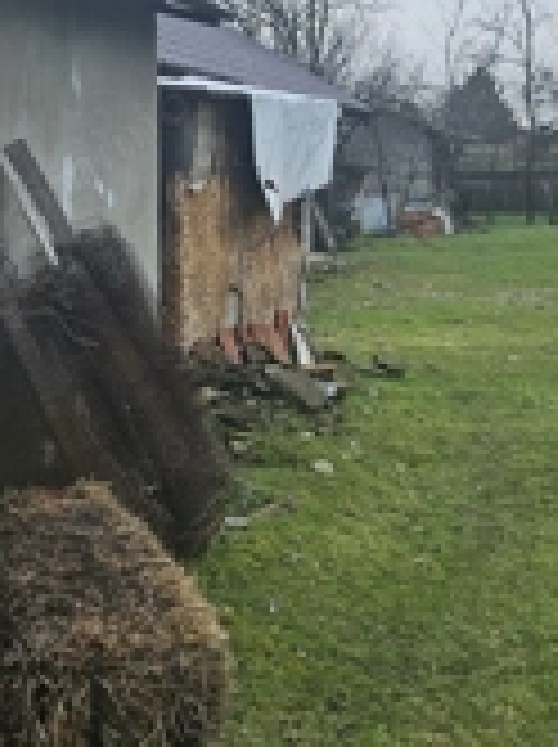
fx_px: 1250
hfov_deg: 25.2
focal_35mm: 58
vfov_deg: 32.8
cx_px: 288
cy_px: 212
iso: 50
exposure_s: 1/799
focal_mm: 5
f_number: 1.8
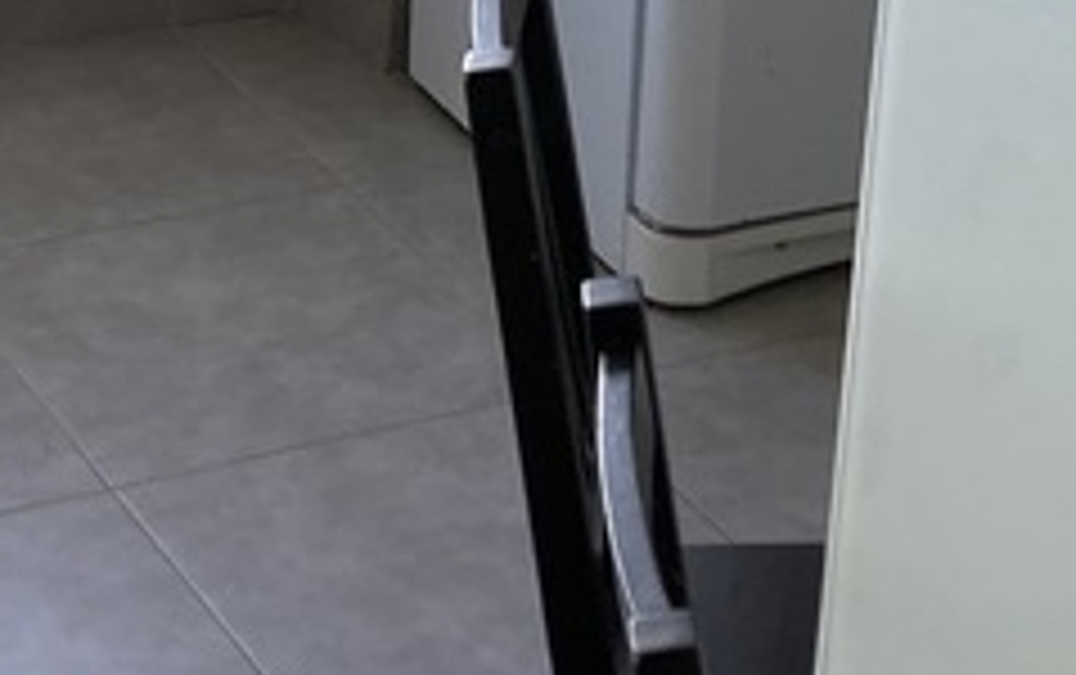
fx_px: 3729
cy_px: -819
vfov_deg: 9.5
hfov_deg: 16.4
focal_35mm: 127
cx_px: 378
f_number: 1.8
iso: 25
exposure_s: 1/121
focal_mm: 3.99
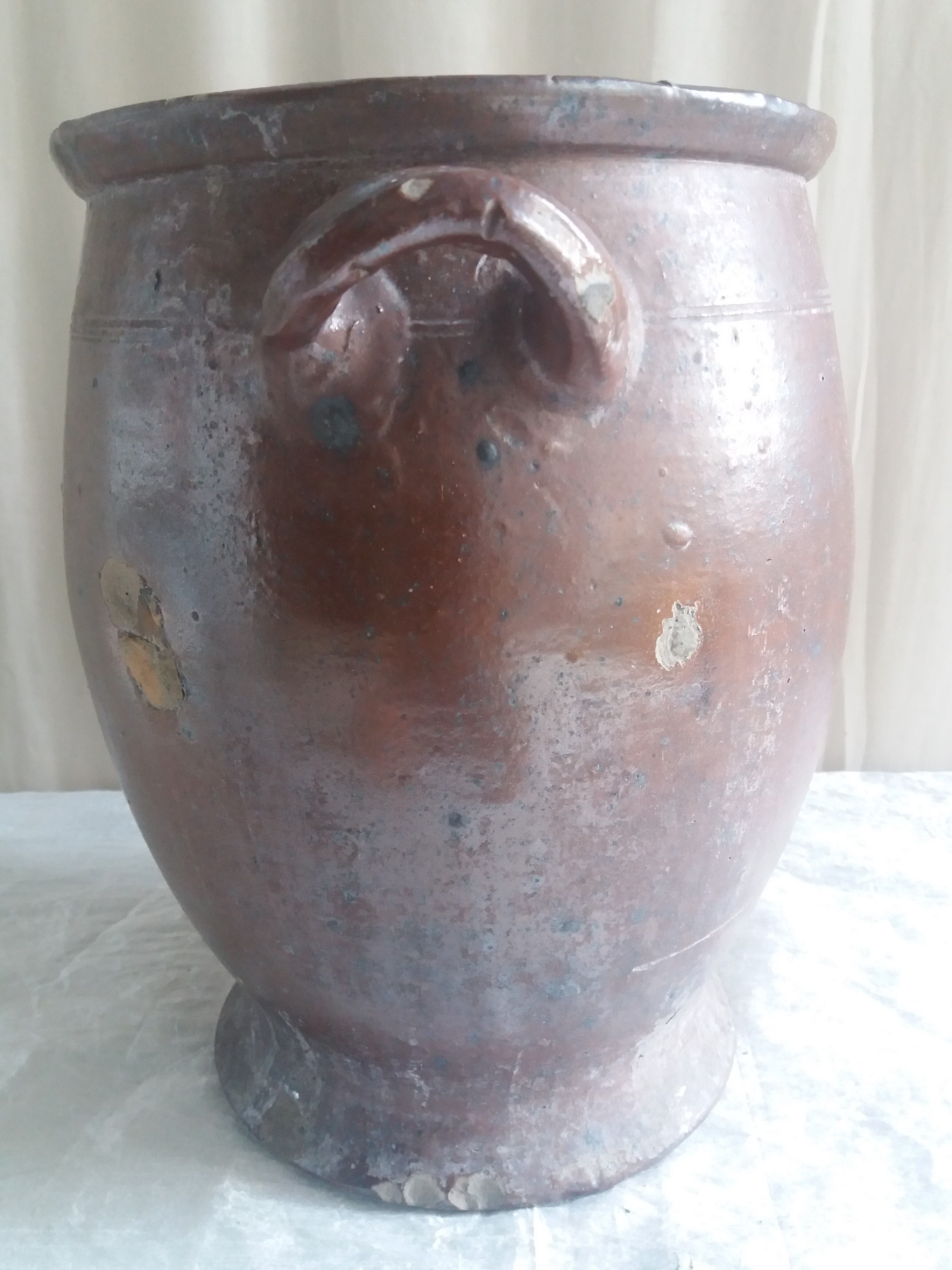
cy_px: 635
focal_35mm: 28
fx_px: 1027
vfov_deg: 63.4
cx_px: 476
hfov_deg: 49.7
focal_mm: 3.7
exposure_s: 1/17
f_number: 1.9
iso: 160
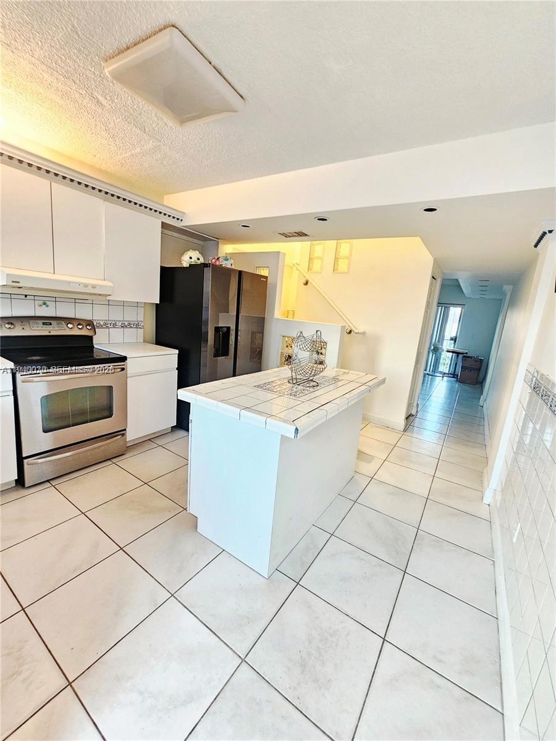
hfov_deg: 89.9
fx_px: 278
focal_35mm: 13
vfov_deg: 106.2
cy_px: 370
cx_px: 278
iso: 320
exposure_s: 1/30
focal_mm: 2.2
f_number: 2.2
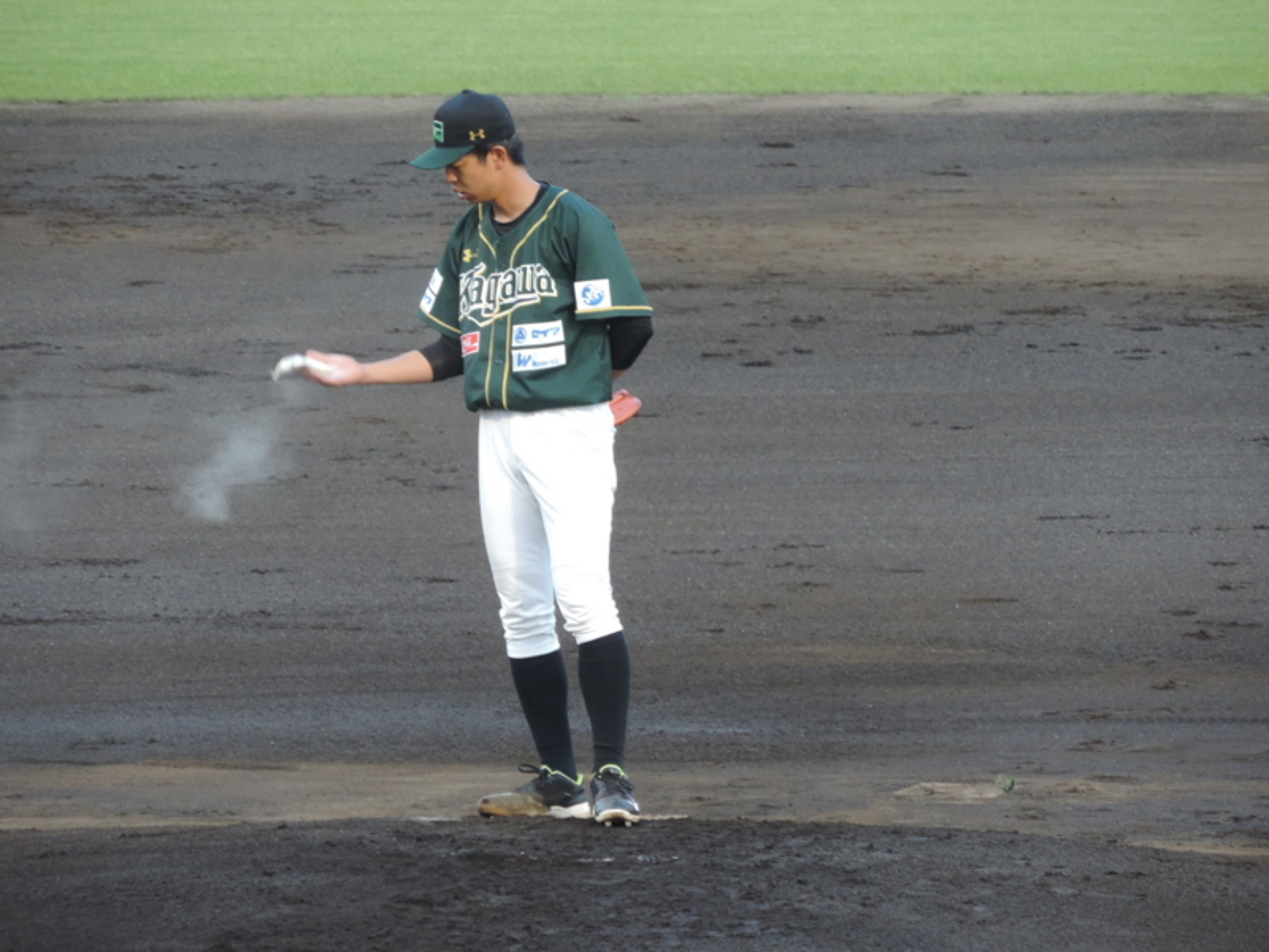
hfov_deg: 3.6
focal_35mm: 550
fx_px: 20163
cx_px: 634
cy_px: 476
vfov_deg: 2.7
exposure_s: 1/125
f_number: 4.9
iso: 400
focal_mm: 98.1
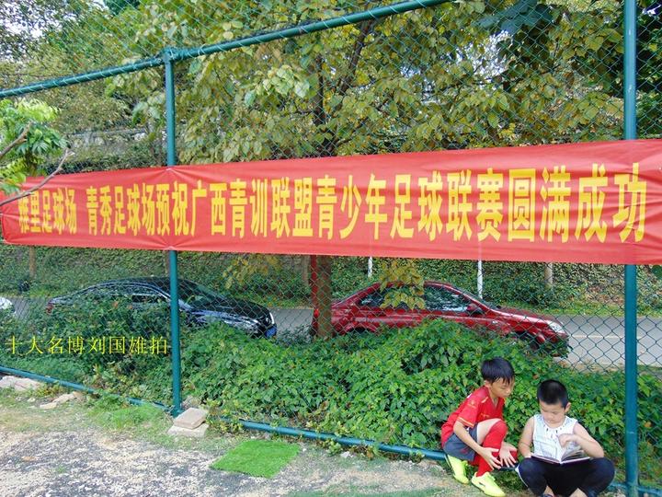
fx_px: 516
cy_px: 248
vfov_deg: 51.4
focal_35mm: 27
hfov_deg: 65.3
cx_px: 331
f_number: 3
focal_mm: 4.9
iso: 80
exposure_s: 1/250
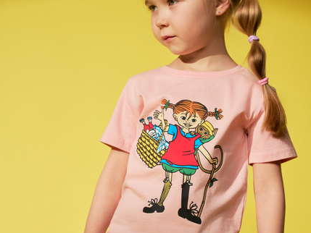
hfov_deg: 19.8
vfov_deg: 14.9
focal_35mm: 99
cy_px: 153
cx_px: 155
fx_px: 890
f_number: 5.6
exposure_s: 1/200
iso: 400
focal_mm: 68
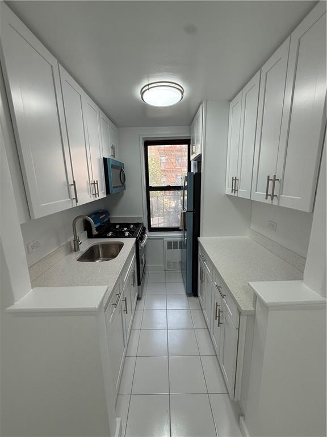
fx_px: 176
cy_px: 218
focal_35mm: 14
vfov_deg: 102.1
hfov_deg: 85.7
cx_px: 164
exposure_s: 1/126
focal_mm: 2.22
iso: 64
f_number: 2.2
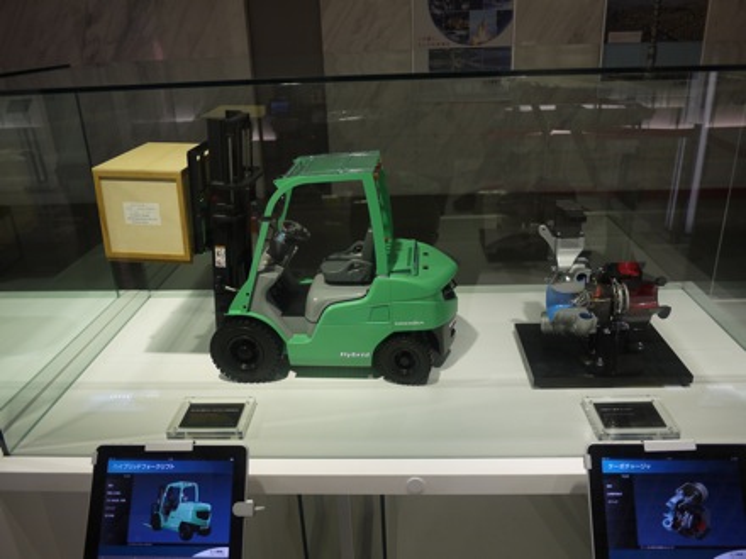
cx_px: 373
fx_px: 603
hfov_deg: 63.4
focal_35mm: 28
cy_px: 280
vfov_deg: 49.7
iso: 100
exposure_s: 1/80
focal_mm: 14
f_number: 2.5
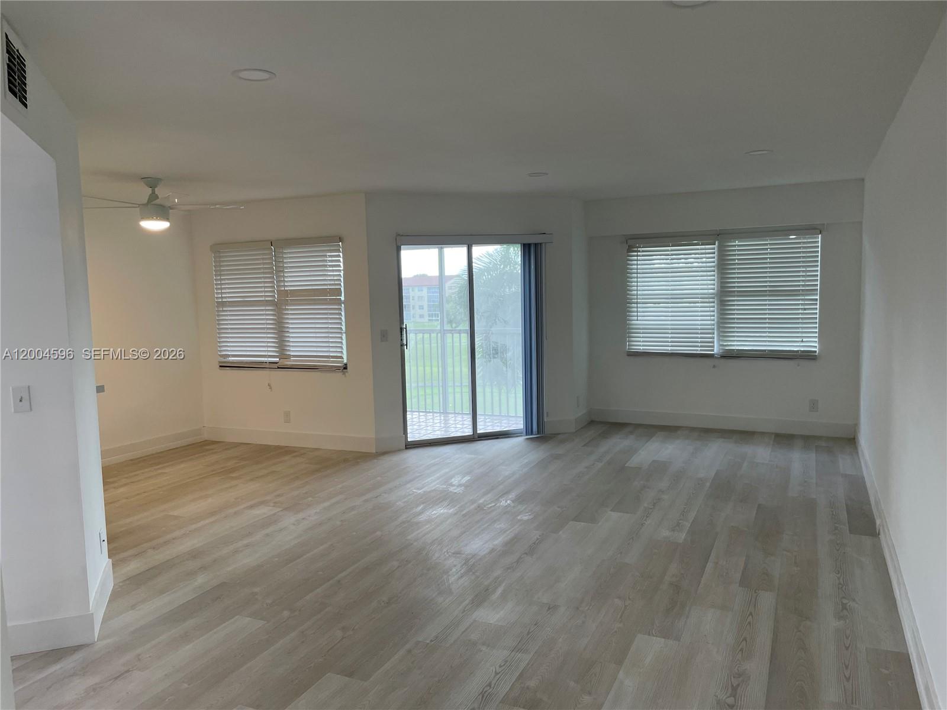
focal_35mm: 26
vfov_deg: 53.1
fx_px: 711
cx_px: 474
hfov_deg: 67.3
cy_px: 355
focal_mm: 4.2
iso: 40
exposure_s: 1/120
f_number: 1.6
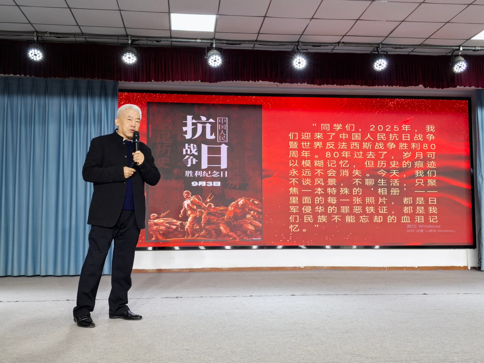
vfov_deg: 36.0
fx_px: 559
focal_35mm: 40
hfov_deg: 46.8
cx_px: 242
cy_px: 182
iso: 100
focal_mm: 6.35
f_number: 2
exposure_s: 1/100
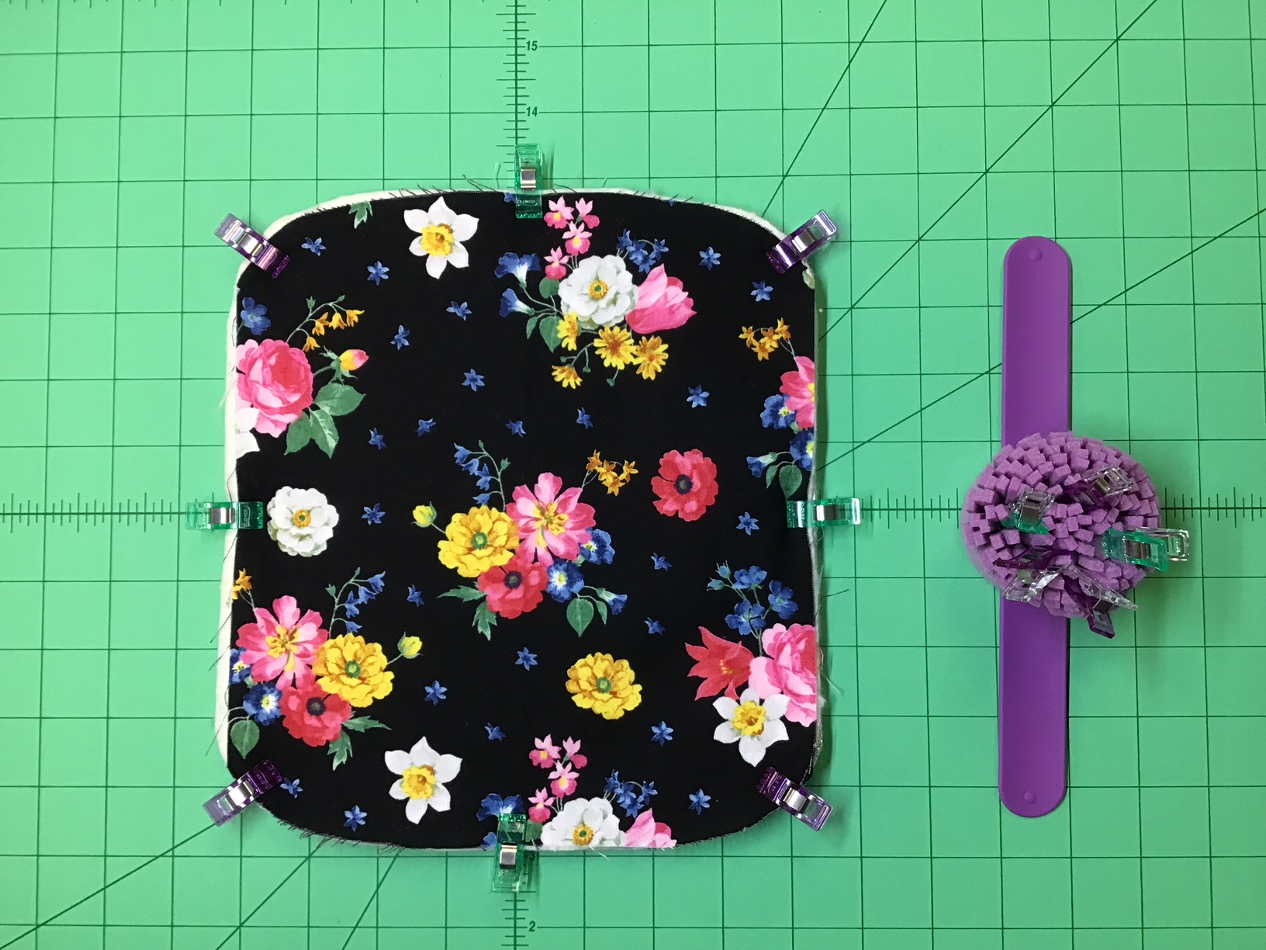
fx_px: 1134
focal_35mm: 31
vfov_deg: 45.4
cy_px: 475
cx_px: 633
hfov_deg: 58.4
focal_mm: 3.3
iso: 40
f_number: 2.4
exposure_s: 1/30
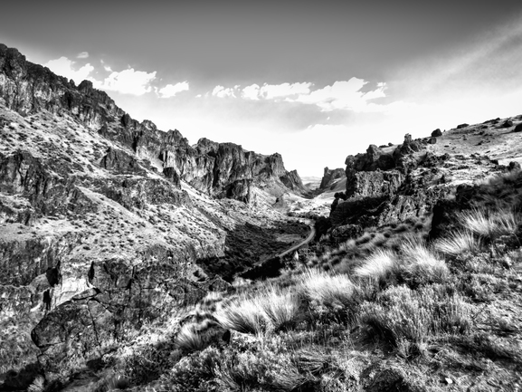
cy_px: 189
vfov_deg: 53.1
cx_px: 268
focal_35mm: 26
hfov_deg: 67.3
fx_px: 392
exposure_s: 1/500
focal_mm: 4.5
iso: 100
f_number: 3.9
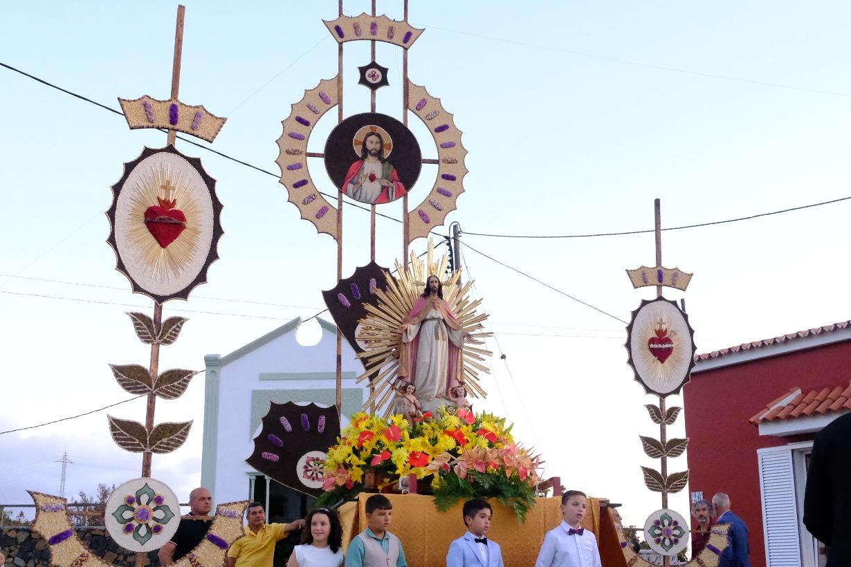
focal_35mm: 39
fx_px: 922
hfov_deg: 49.6
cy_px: 360
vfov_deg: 34.0
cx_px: 427
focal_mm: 18
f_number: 4
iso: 10000
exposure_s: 1/1000
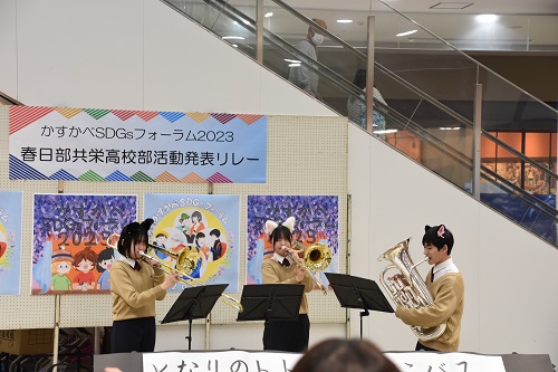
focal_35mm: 75
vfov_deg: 18.2
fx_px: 1162
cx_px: 279
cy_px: 186
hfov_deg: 27.0
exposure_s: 1/60
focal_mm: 50
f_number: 4.8
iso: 800
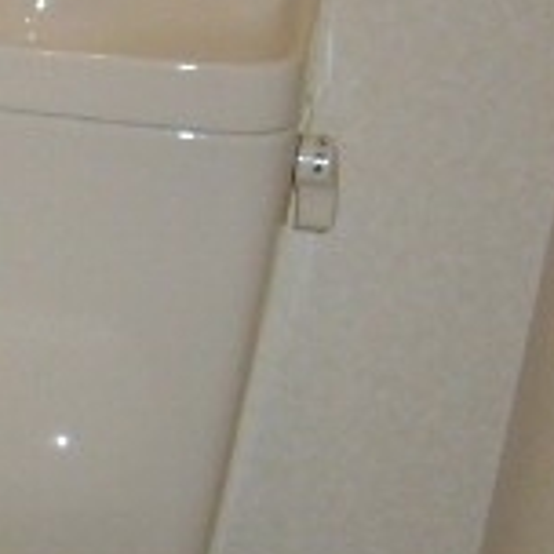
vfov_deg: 13.4
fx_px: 2354
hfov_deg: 12.4
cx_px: -412
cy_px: 430
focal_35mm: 130
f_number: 2.8
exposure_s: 1/60
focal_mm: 5.8
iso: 80
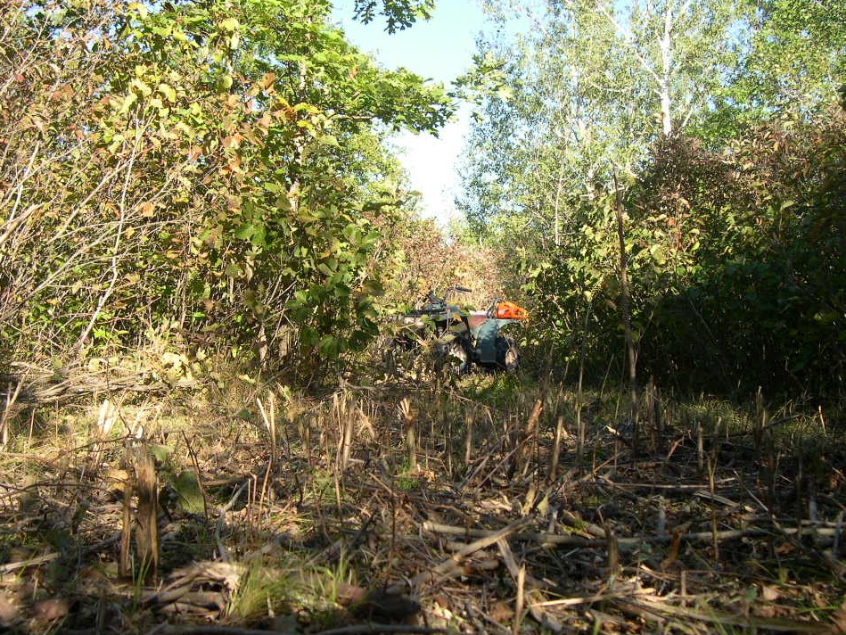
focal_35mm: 41
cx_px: 418
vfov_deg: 35.1
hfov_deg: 45.8
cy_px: 339
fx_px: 1002
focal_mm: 8
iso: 100
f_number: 2.8
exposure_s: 1/292
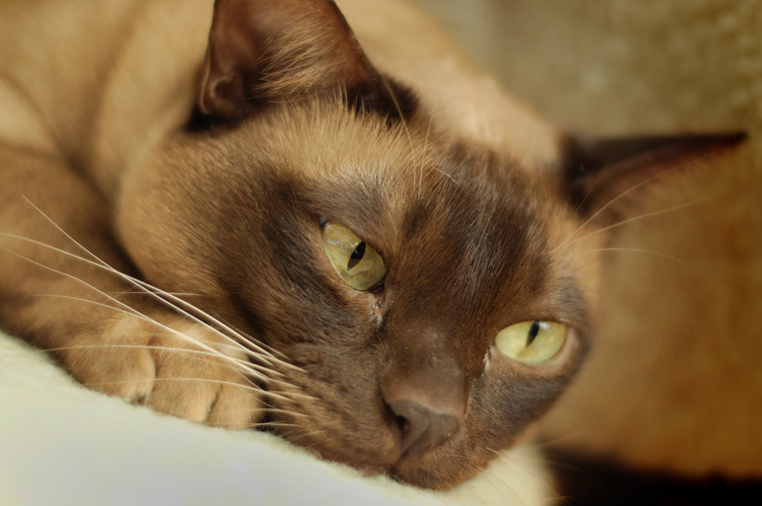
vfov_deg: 18.1
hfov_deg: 27.0
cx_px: 381
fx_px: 1585
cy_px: 253
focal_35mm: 75
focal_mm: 50
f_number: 1.8
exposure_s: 1/25
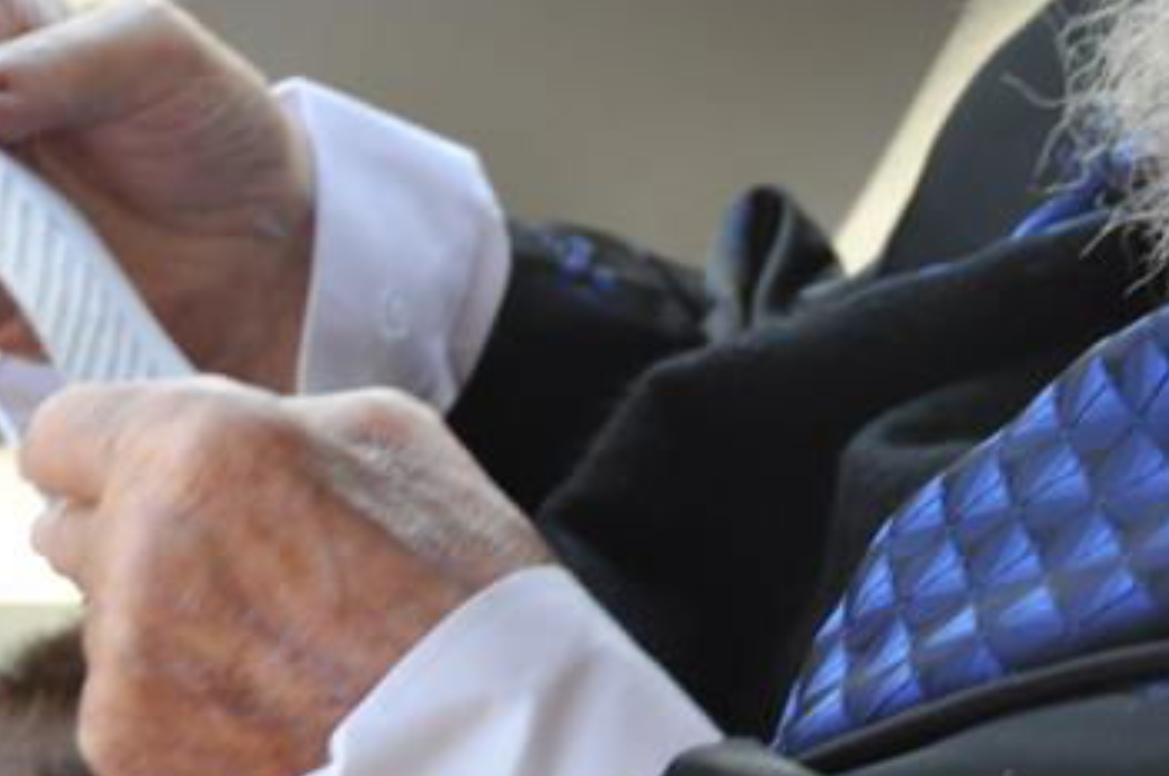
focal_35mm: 219
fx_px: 7102
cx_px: 1026
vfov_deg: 6.2
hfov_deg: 9.4
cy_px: -123
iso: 220
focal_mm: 50
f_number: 5.6
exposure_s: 1/125
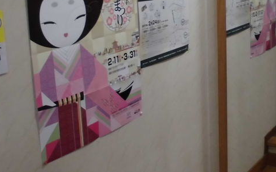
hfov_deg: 34.1
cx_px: 195
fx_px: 444
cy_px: 19
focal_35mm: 59
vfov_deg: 21.5
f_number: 3.5
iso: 400
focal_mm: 4.6
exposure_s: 1/25
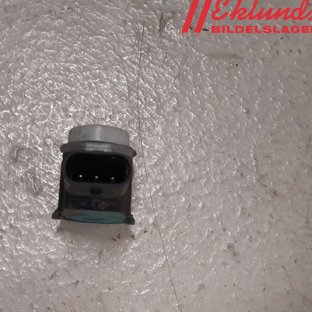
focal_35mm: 34
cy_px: 168
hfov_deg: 47.1
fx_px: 347
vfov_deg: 48.4
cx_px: 89
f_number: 1.7
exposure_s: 1/50
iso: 125
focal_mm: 3.93
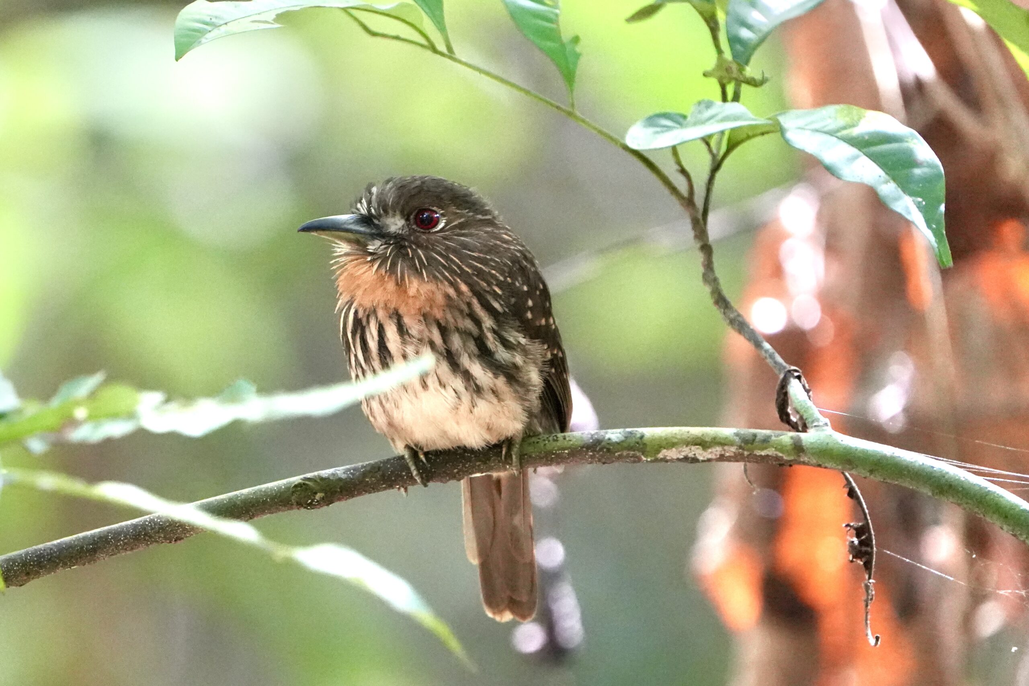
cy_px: 343
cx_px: 514
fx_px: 17150
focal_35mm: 600
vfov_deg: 2.3
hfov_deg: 3.4
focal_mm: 600
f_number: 6.3
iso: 6400
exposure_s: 1/400
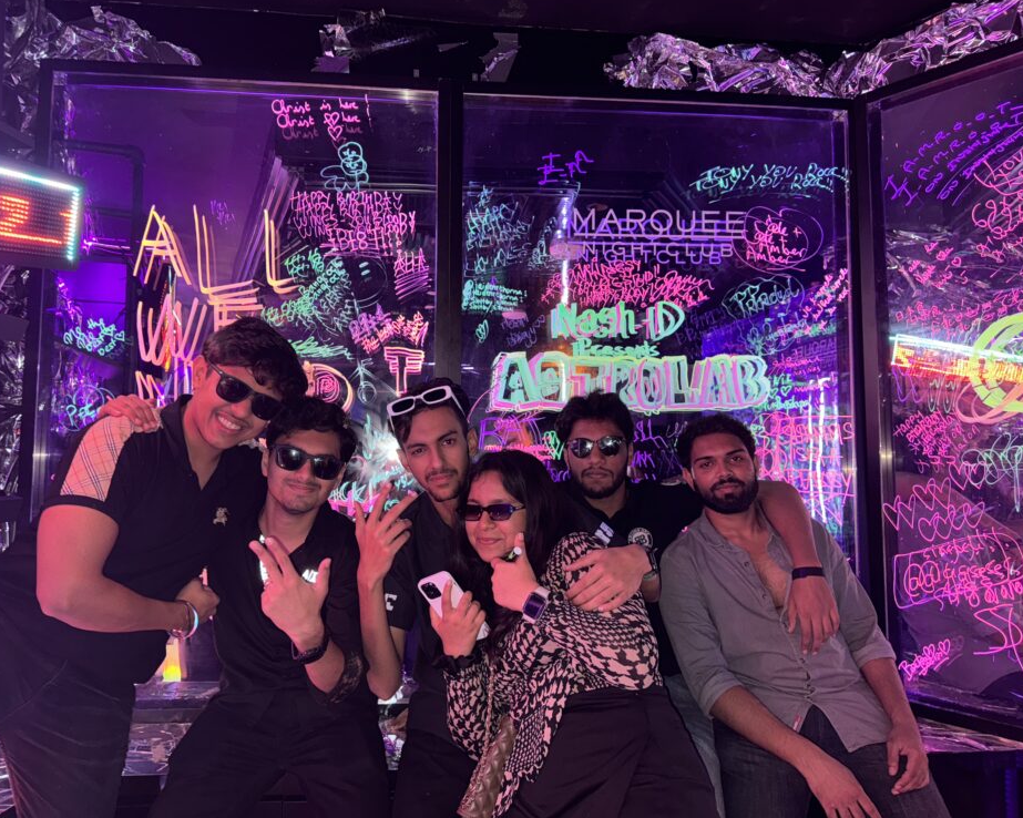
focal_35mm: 26
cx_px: 484
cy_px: 393
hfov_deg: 66.0
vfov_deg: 54.9
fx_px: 787
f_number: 1.78
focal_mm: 6.76
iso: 80
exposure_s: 1/12
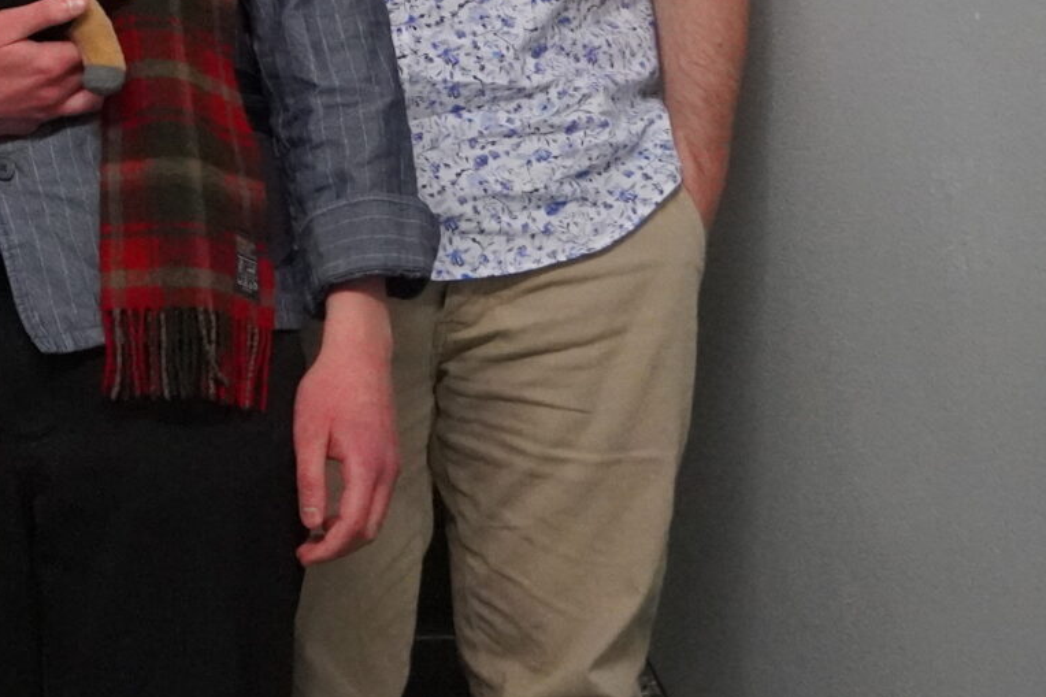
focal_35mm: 116
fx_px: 3360
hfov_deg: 16.6
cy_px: -207
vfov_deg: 11.5
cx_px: -345
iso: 6400
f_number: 4
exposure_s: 1/160
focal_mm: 23
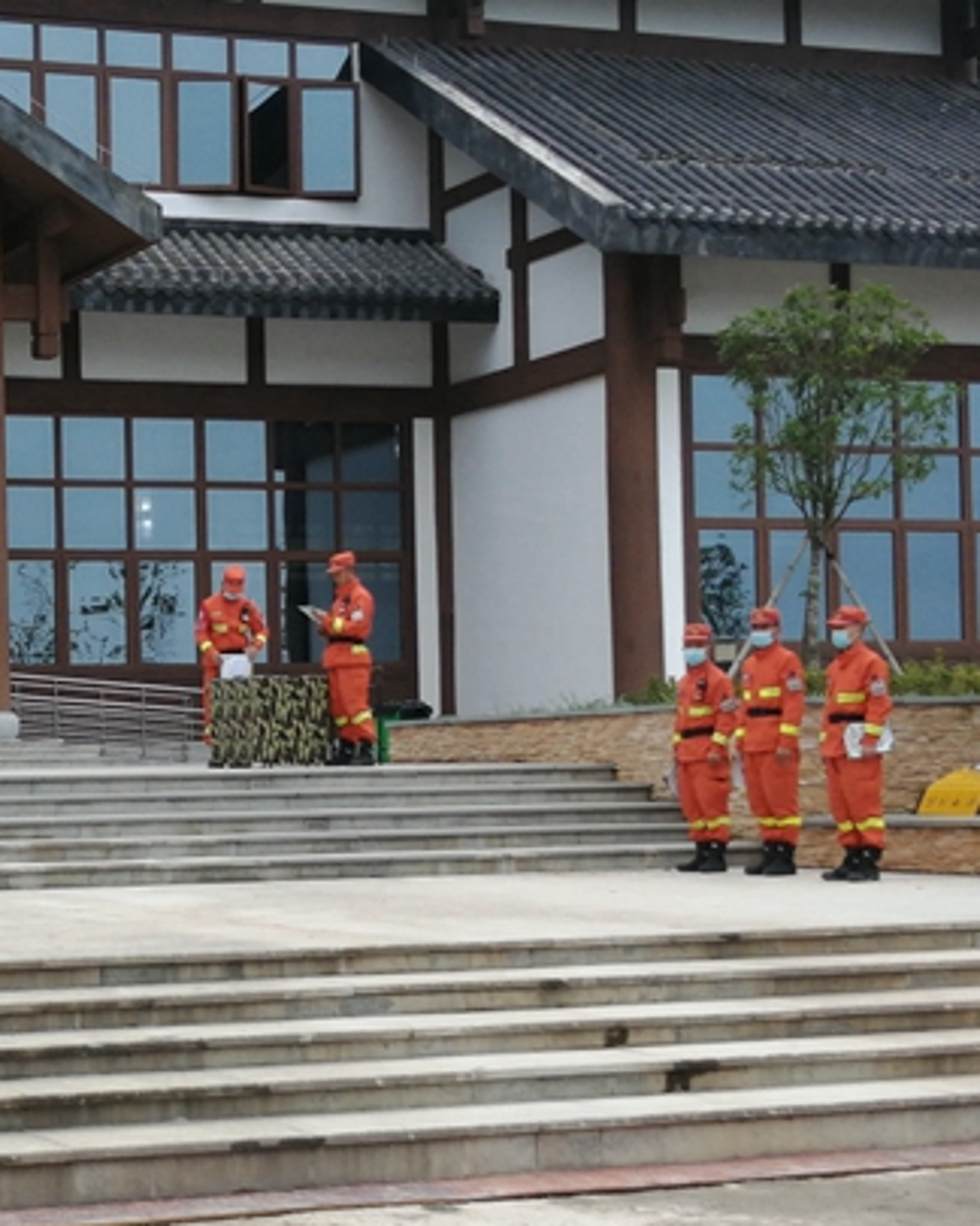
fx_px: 2755
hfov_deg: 19.6
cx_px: 24
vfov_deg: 25.0
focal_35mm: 76
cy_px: 740
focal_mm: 3.62
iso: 50
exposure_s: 1/215
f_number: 1.8
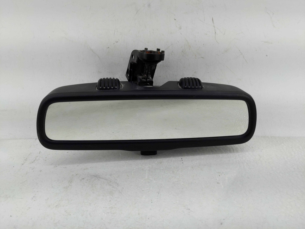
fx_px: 220
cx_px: 152
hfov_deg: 69.4
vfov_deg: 54.9
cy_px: 114
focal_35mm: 25
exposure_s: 1/148
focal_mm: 4.38
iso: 55
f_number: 1.73
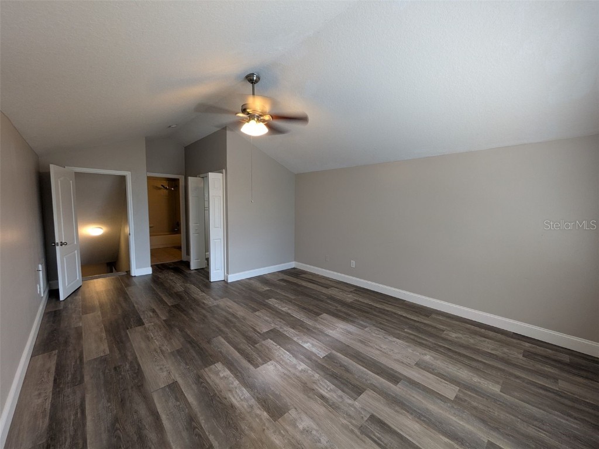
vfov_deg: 85.7
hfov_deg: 102.1
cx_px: 300
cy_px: 224
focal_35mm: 14
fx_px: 242
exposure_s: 1/30
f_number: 2.2
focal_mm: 1.83
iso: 50
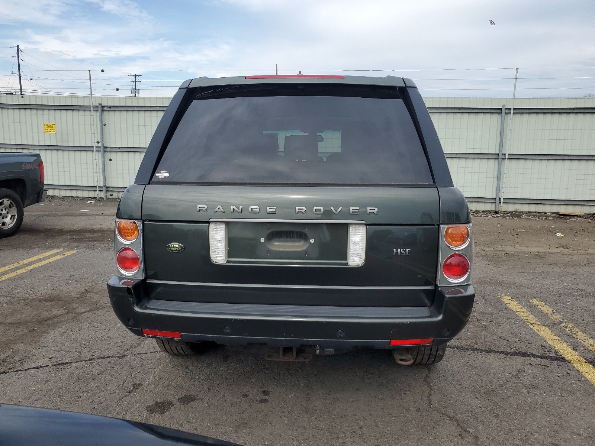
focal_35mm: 26
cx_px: 298
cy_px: 223
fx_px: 447
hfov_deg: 67.3
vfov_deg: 53.1
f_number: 1.5
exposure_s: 1/2000
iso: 50
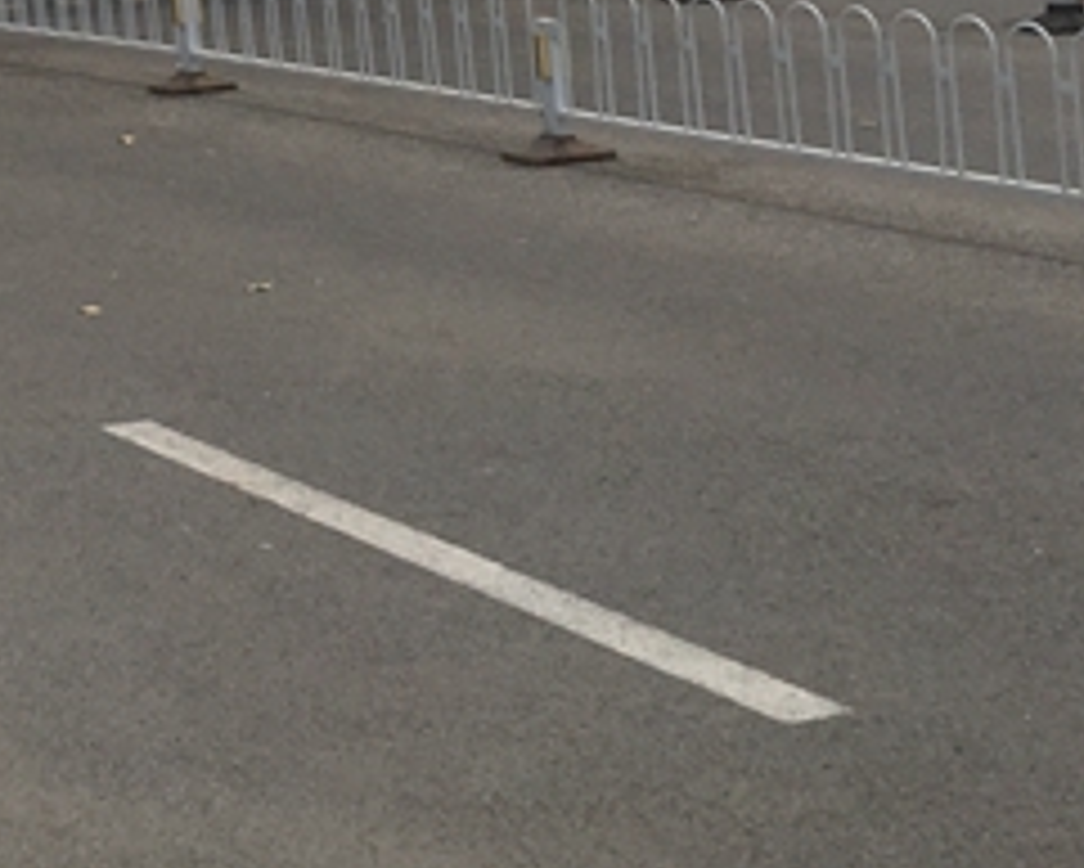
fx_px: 3017
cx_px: -225
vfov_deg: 15.3
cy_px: -378
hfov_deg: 19.2
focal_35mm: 94
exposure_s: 1/4405
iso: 32
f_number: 2.2
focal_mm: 4.15
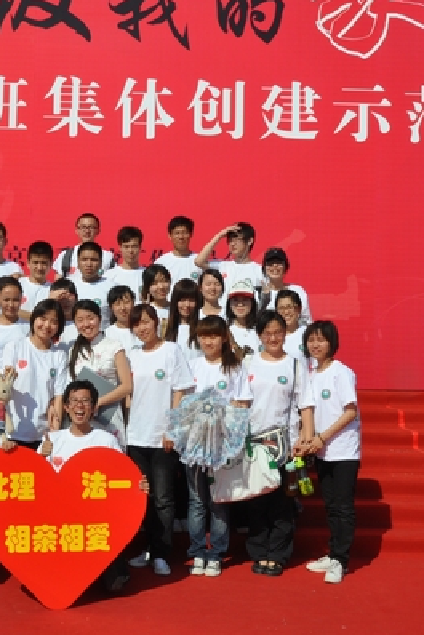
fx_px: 1024
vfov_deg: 34.5
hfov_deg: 23.1
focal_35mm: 58
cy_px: 300
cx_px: 98
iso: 320
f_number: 18
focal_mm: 24
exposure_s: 1/320
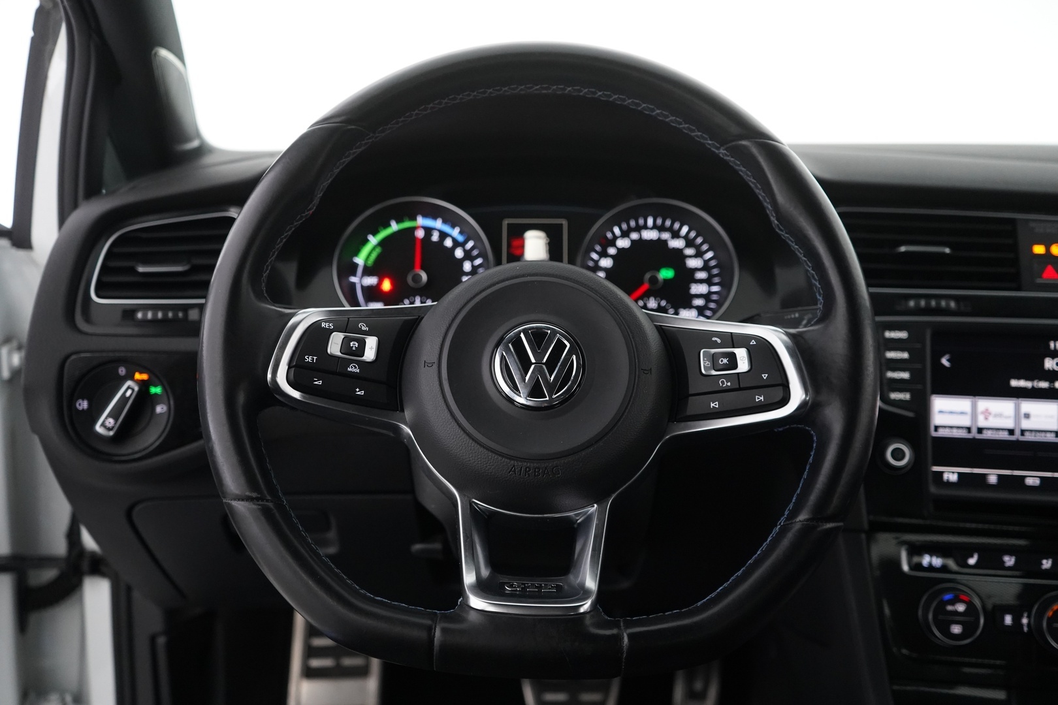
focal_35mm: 35
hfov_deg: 54.4
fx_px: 1029
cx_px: 529
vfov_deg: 37.9
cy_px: 352
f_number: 4
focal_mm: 35
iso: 4000
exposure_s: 1/60
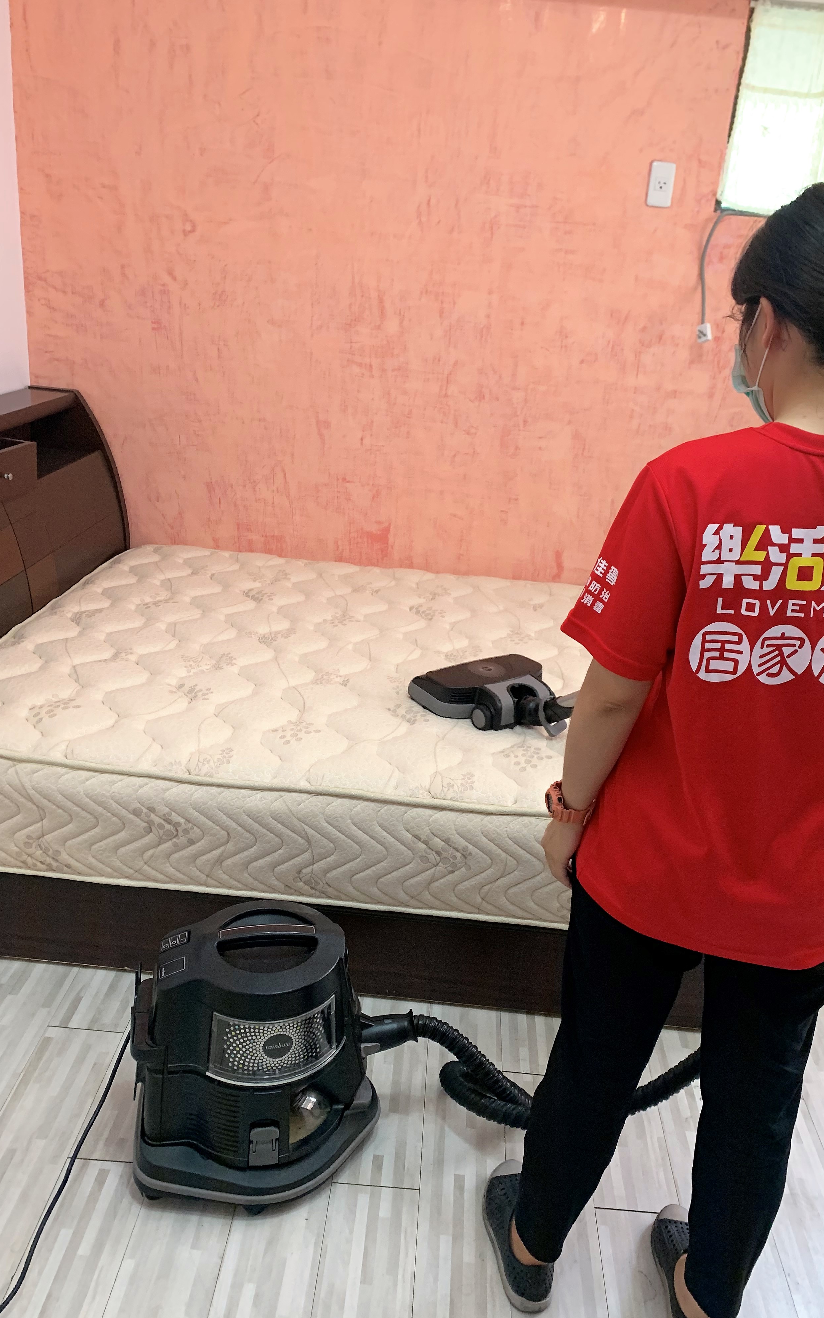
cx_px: 448
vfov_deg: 66.5
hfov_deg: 44.5
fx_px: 1006
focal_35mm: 28
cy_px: 668
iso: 160
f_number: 1.8
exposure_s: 1/60
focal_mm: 4.25
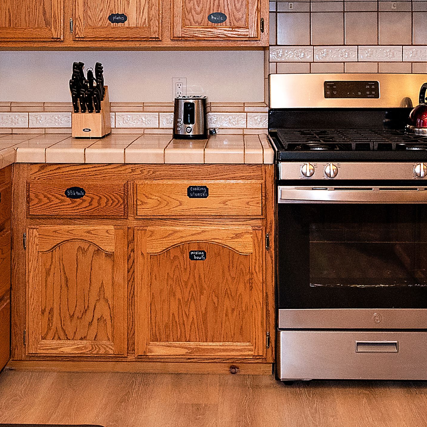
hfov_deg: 34.0
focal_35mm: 50
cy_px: 42
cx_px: 185
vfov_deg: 32.3
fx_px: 698
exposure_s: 1/200
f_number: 5.6
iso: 320
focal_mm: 10
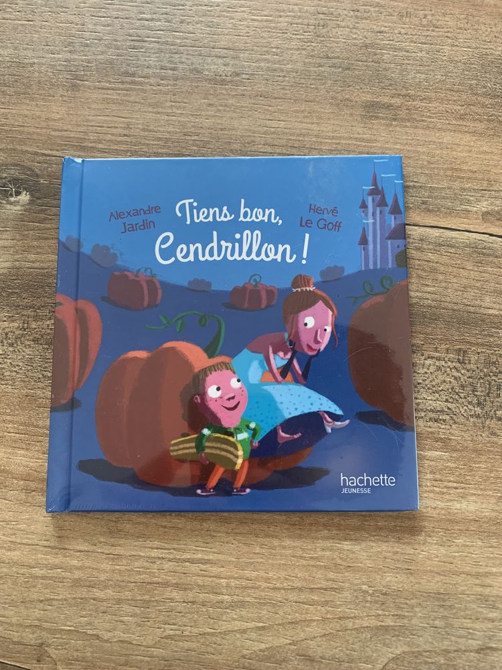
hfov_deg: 53.1
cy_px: 335
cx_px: 251
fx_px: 503
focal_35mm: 26
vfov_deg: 67.3
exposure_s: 1/60
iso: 160
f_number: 1.8
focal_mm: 4.25
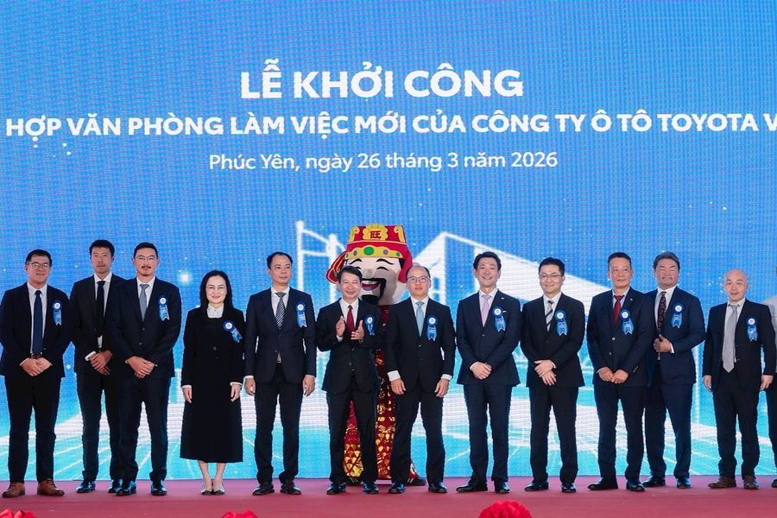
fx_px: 993
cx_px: 388
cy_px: 259
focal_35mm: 46
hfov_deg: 42.7
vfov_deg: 29.2
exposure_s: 1/160
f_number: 4.5
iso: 320
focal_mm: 46
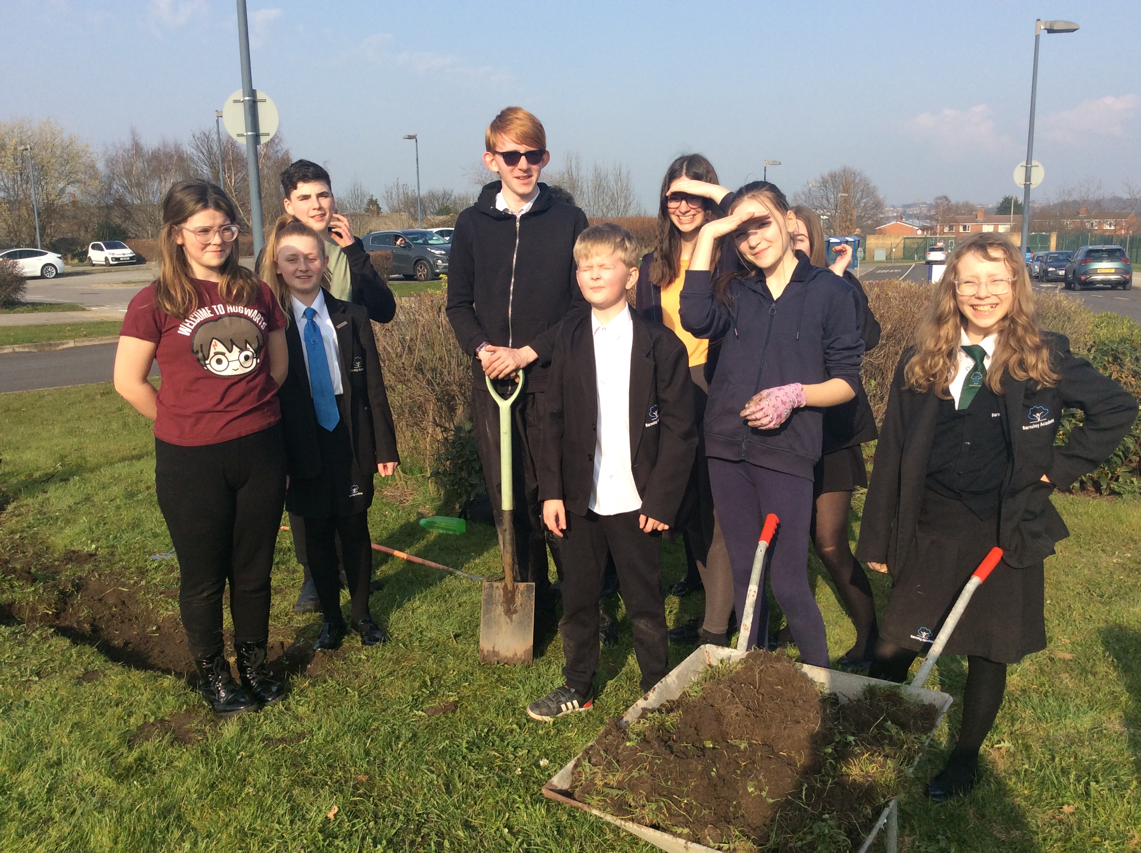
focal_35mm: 32
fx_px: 1053
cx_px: 570
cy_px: 426
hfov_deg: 56.9
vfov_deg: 44.1
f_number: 2.4
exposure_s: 1/953
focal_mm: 3.3
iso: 32
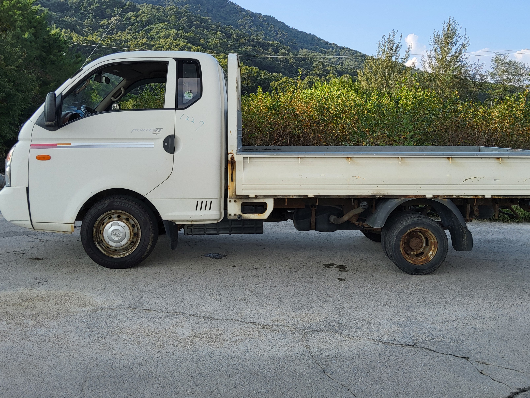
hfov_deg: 55.3
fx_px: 505
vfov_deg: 42.8
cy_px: 163
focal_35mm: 33
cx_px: 281
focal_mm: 3.98
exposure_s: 1/361
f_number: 1.8
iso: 12
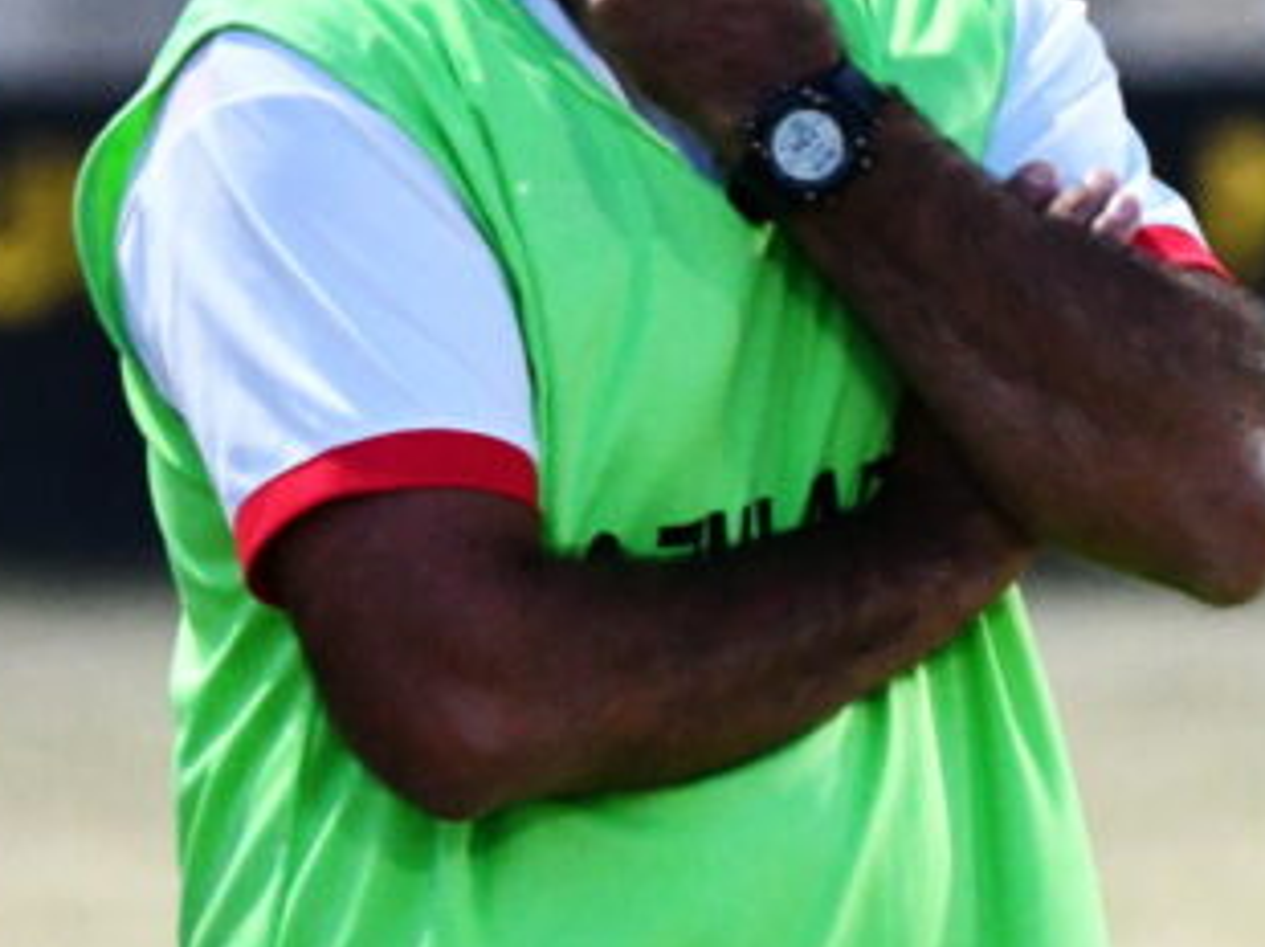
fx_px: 32645
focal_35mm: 894
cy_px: 49
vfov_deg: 1.7
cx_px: 722
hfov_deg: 2.2
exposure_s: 1/125
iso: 10000
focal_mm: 250
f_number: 5.3
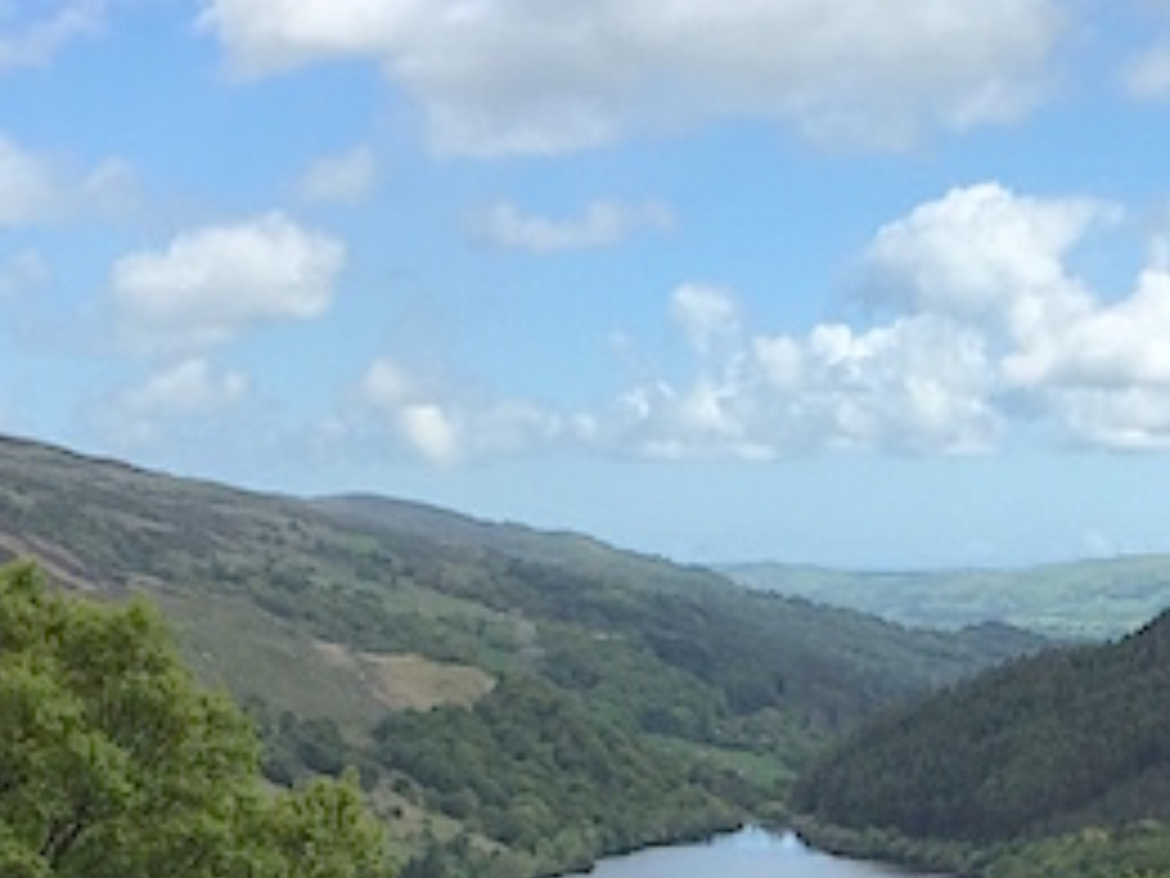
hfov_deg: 18.4
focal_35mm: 106
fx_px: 3583
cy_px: 1168
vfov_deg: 13.4
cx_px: 878
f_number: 2.2
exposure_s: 1/1647
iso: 32
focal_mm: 4.15
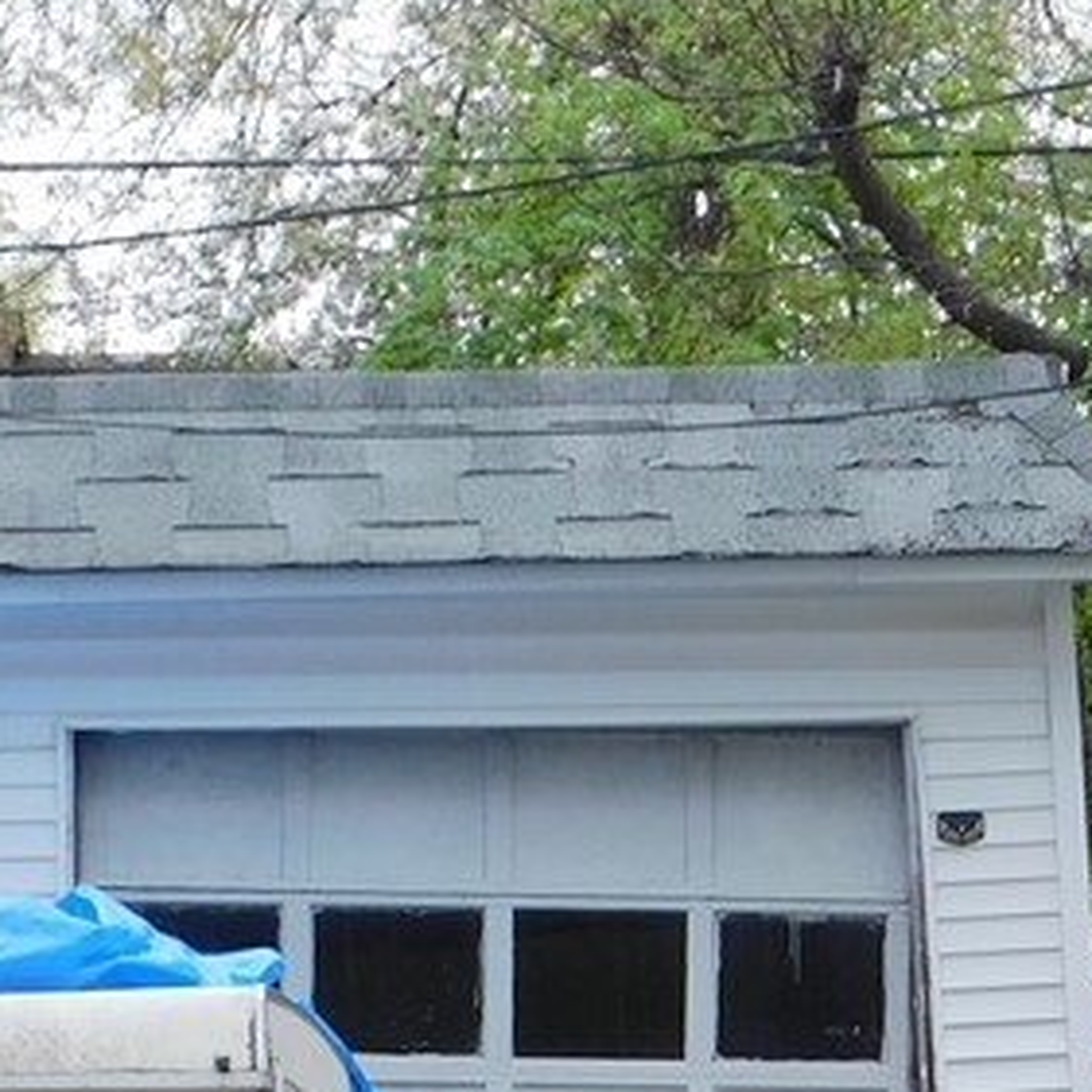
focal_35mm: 145
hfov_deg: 12.0
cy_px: 1088
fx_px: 5175
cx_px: 645
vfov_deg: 11.9
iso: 125
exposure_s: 1/50
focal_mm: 8
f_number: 3.7
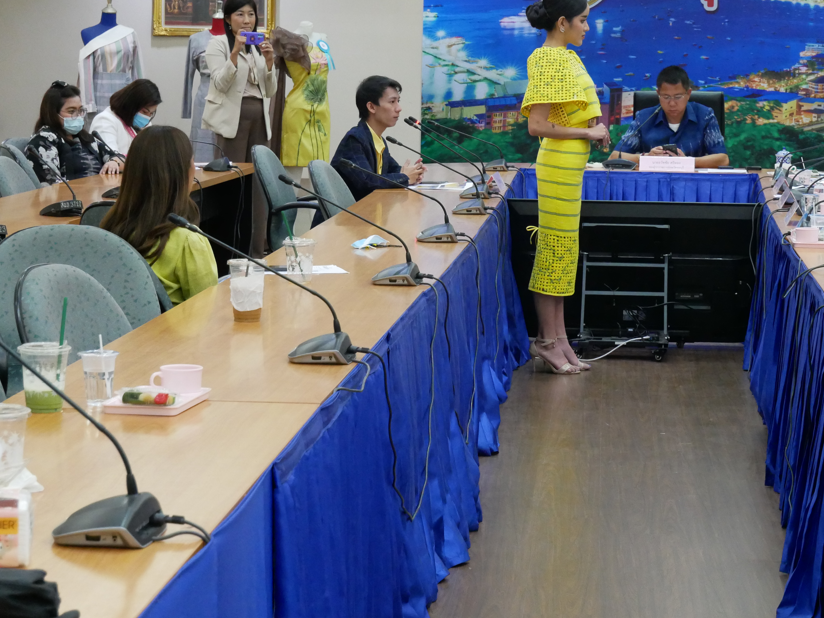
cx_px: 492
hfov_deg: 20.0
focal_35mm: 98
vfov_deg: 15.1
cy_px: 257
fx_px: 2334
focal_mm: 40
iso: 3200
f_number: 5.5
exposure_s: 1/50
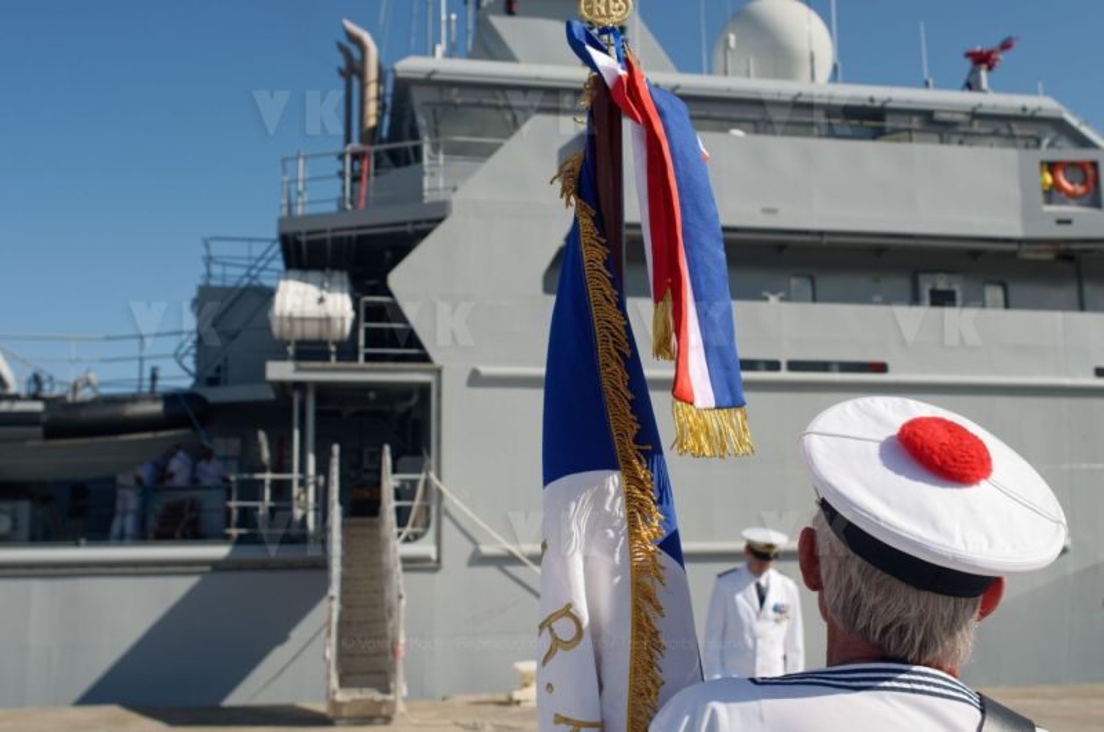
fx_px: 1102
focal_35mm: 36
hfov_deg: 53.2
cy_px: 366
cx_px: 552
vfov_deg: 36.7
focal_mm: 24
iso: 160
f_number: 6.3
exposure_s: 1/500
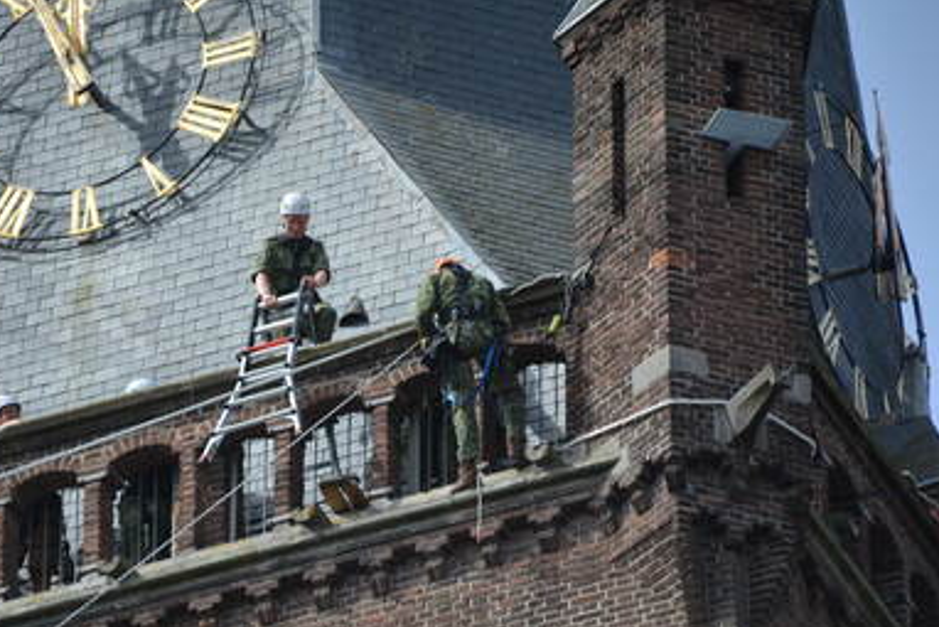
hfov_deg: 4.2
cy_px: 314
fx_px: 12759
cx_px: 434
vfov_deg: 2.8
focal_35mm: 489
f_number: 6.3
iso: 200
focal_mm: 300
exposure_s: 1/500
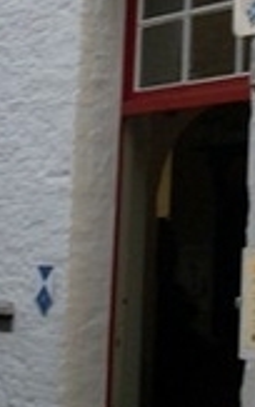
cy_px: -7
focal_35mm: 125
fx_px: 1389
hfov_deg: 10.4
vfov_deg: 16.3
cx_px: 35
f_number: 8.8
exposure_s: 1/25
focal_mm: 5.7
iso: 80
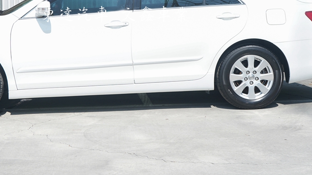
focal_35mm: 71
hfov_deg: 29.6
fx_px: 587
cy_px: 15
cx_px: 115
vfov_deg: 16.7
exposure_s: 1/160
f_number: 8
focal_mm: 42
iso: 100
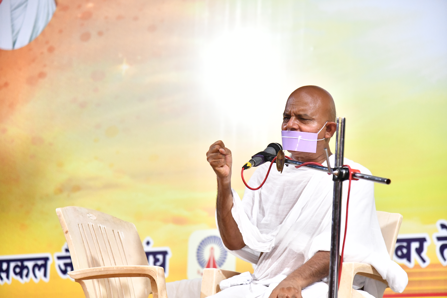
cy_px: 149
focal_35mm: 120
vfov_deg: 11.4
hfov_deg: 17.1
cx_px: 224
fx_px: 1490
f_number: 5
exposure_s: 1/250
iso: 6400
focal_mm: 120
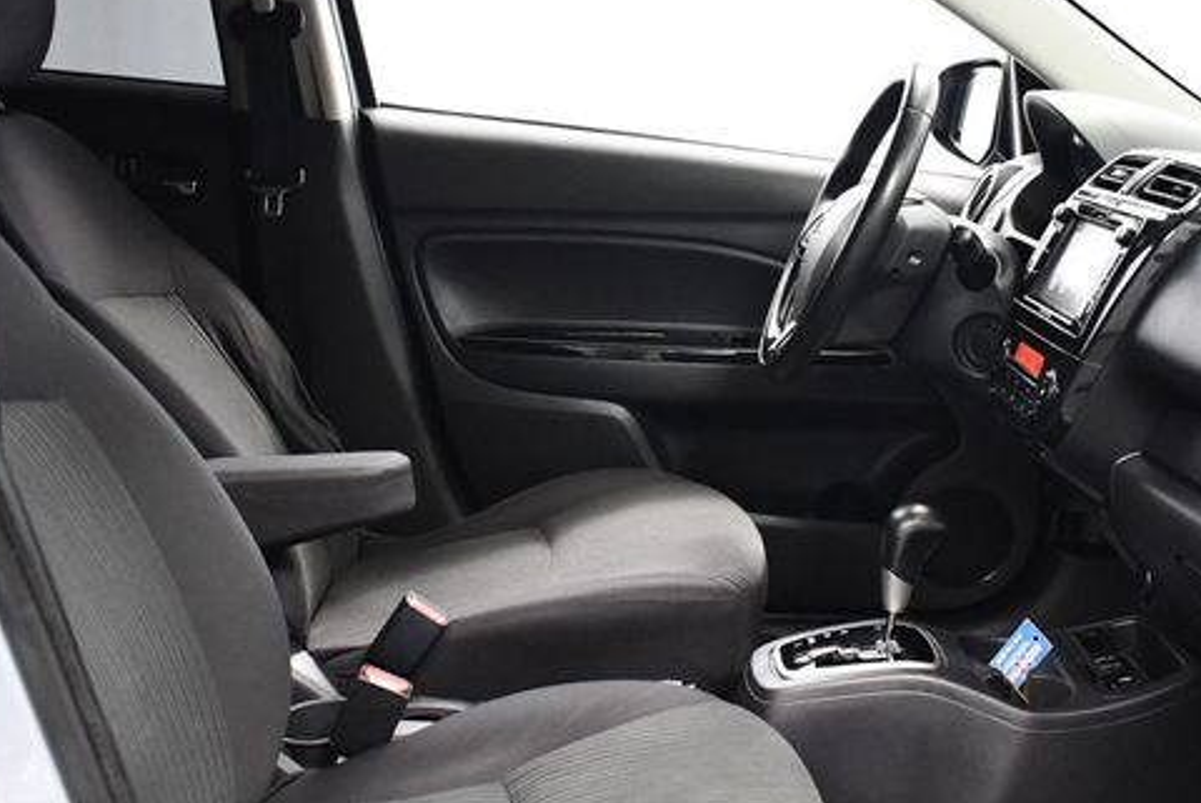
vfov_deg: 28.0
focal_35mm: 48
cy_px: 500
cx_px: 688
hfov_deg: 41.0
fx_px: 1603
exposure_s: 1/60
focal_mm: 18
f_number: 3.5
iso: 3200
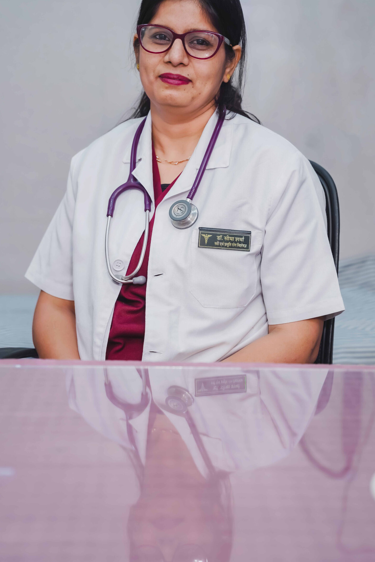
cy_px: 257
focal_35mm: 70
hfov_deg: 19.5
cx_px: 186
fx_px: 1092
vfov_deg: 28.8
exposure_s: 1/160
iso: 400
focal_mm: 58.8
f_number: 2.8
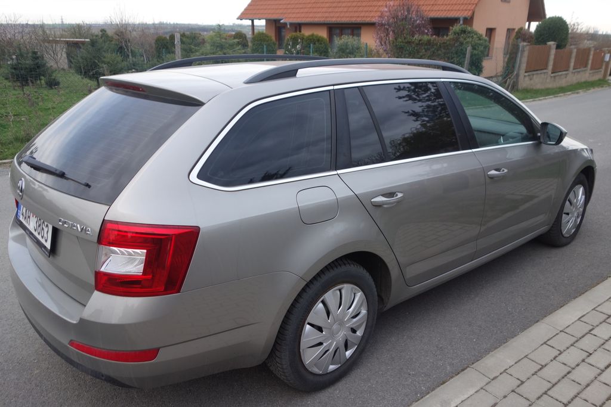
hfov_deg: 65.5
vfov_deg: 46.4
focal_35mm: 28
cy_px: 204
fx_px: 475
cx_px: 306
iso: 125
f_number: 2.8
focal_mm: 10.4
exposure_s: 1/60
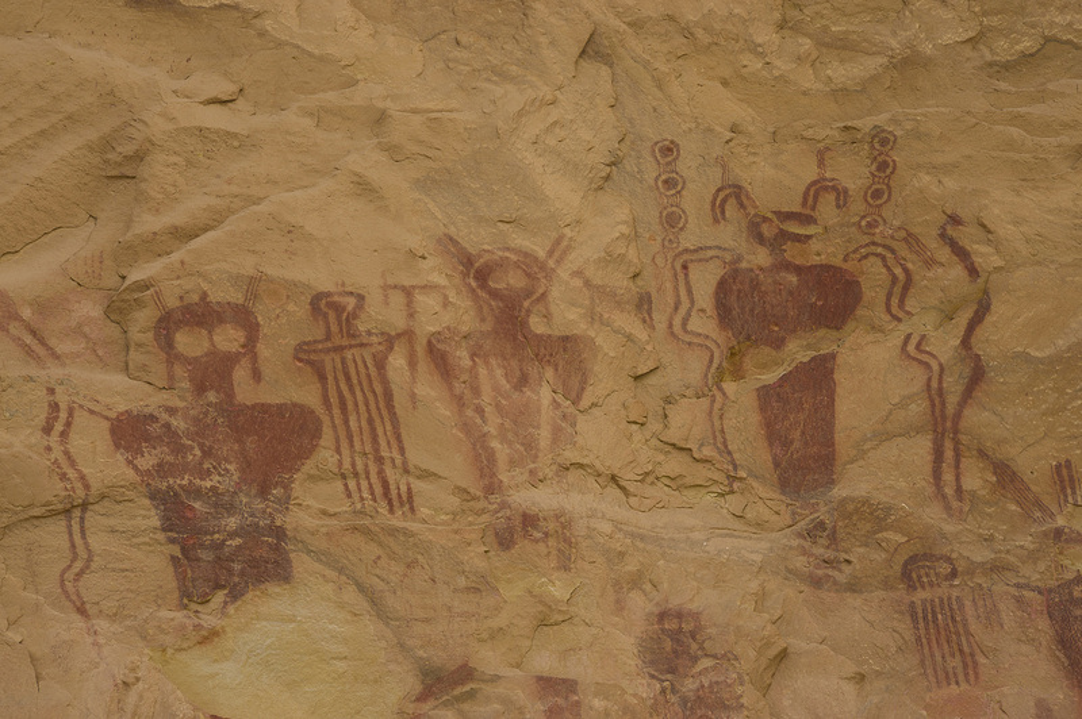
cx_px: 541
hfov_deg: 14.0
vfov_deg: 9.3
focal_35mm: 147
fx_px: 4414
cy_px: 360
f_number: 14
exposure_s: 1/50
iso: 200
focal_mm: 97.5
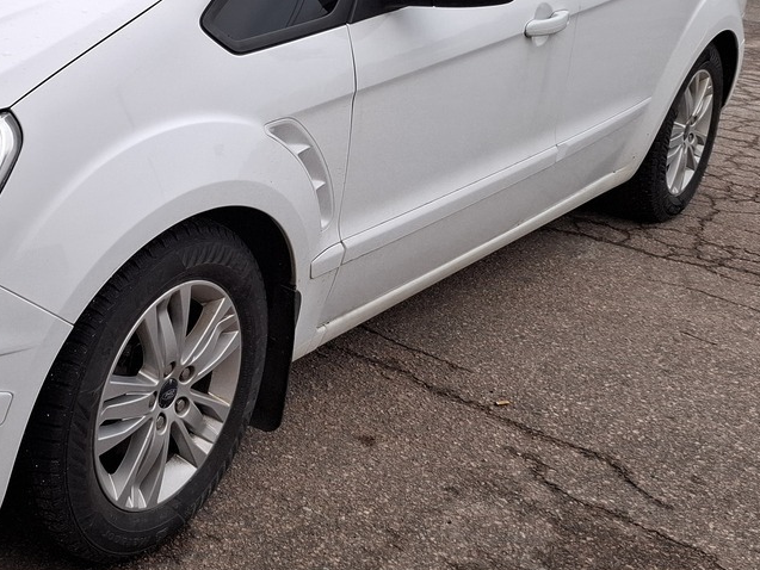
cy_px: 138
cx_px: 2
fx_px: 1142
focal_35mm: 52
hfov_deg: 33.7
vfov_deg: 27.6
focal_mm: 5.54
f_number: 1.8
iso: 50
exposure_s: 1/100
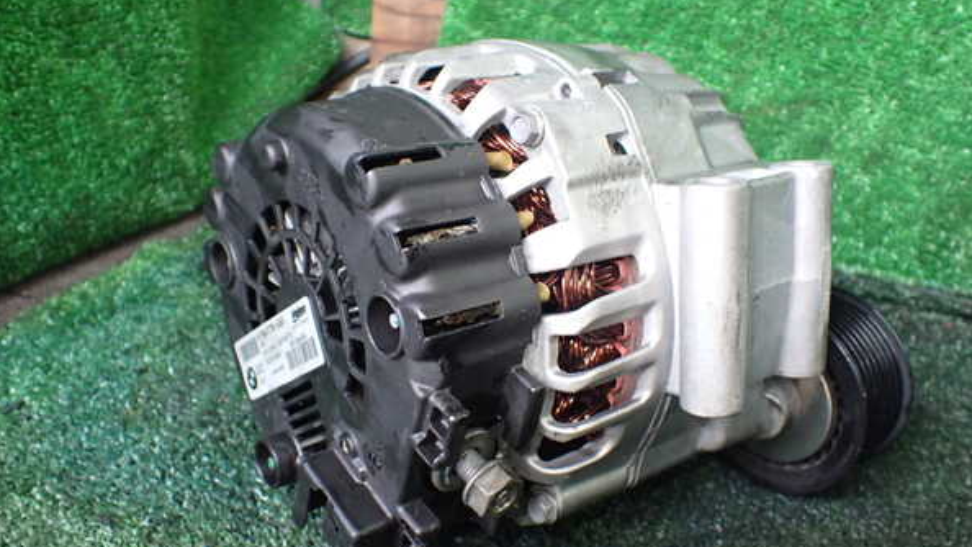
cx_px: 484
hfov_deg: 59.5
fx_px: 850
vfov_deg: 35.6
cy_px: 285
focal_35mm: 33
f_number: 2.3
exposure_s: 1/100
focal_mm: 5.4
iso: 800
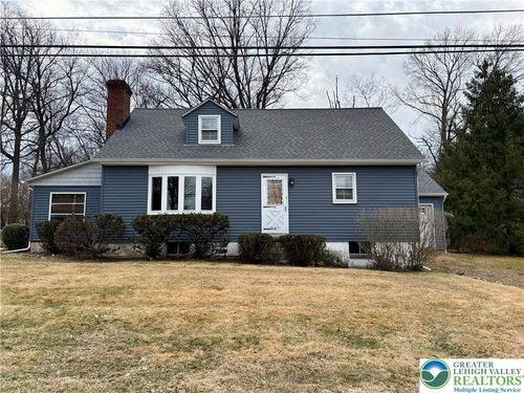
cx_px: 262
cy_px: 196
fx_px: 394
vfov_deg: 53.1
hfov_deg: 67.3
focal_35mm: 26
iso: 64
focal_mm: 5.96
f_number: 1.6
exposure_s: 1/2538
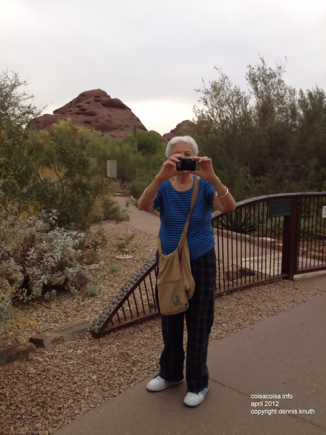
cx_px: 163
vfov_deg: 52.6
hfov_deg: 40.7
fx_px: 439
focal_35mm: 35
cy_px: 218
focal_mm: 4.28
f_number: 2.4
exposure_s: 1/258
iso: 64
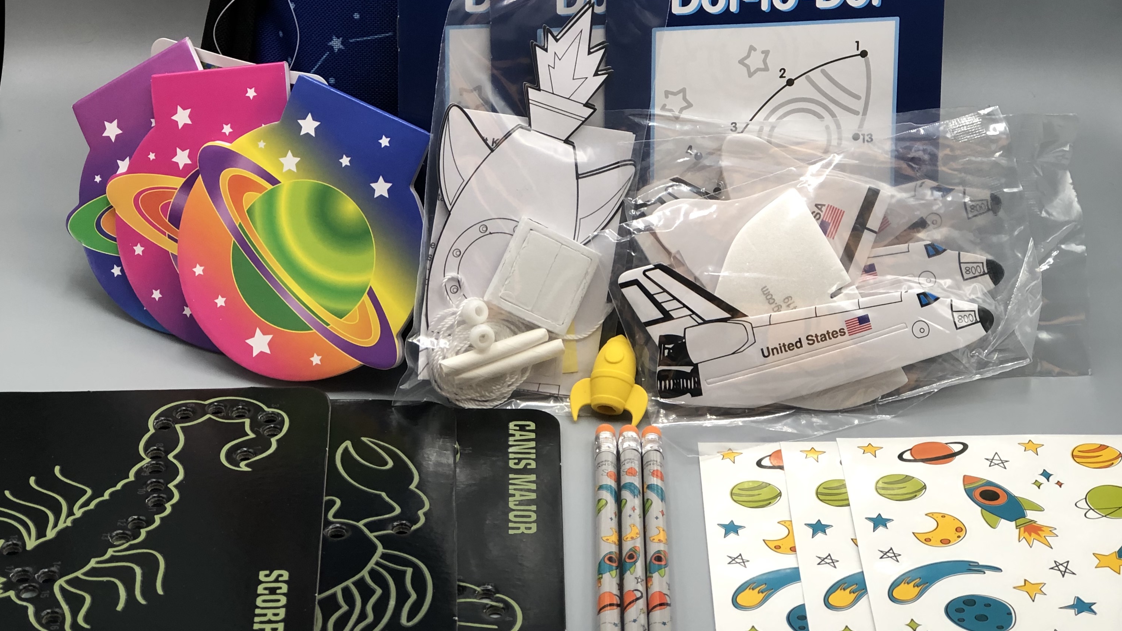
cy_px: 17
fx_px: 2469
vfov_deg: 14.4
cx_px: 560
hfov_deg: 25.6
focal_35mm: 83
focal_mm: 6.6
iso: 25
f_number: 2.8
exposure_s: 1/40
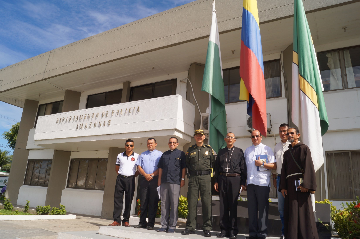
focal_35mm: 27
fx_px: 270
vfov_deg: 47.8
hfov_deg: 67.4
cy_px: 120
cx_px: 180
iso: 100
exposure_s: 1/160
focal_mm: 18
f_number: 13
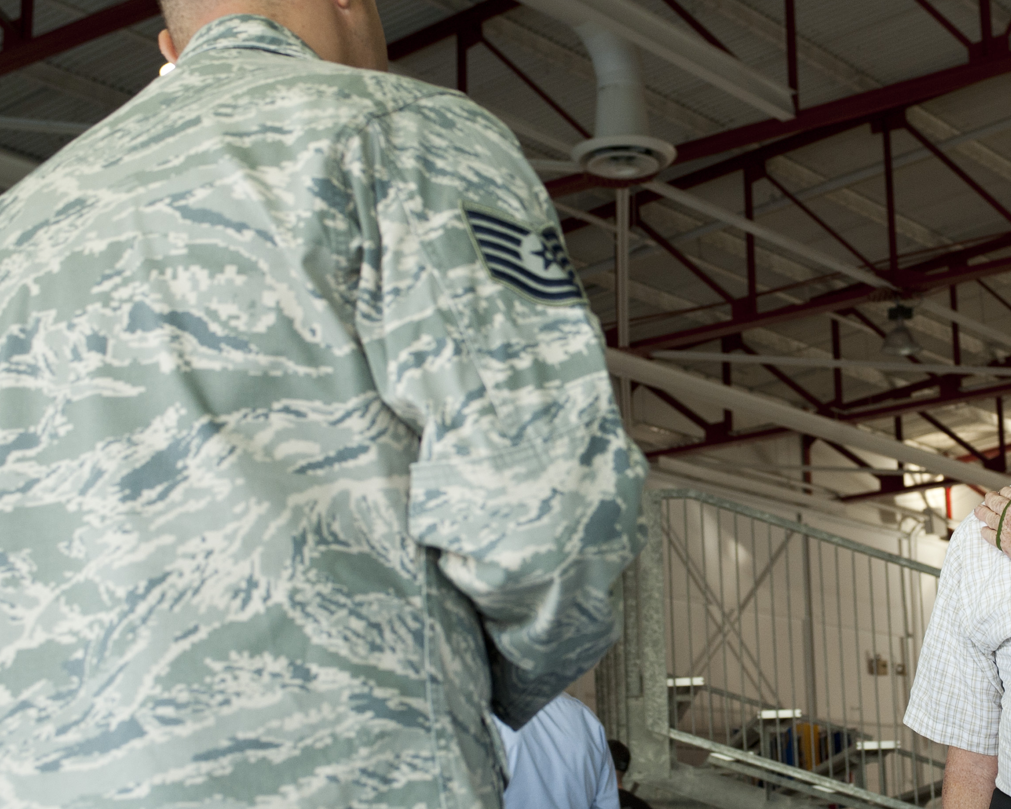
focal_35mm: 66
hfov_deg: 28.5
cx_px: 705
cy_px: 455
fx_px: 1975
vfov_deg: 23.1
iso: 1000
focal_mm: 38
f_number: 5
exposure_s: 1/200
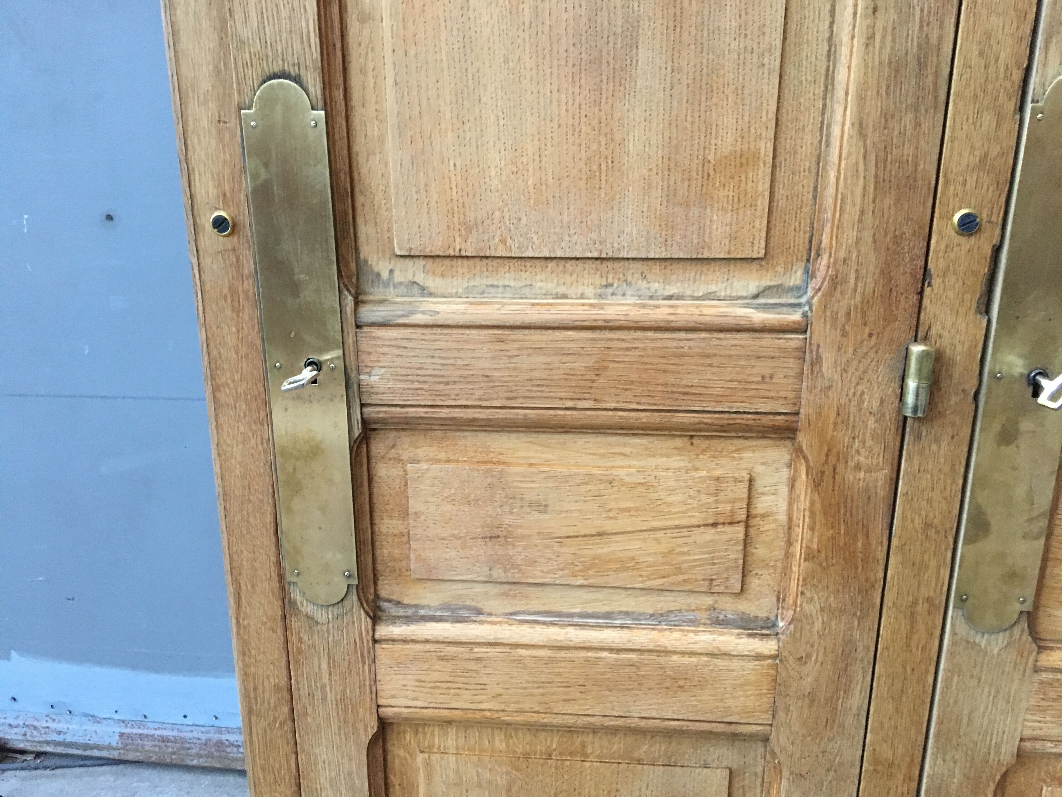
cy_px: 398
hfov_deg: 61.7
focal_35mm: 29
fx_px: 890
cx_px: 531
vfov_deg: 48.2
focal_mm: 4.15
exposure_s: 1/25
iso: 200
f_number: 2.2
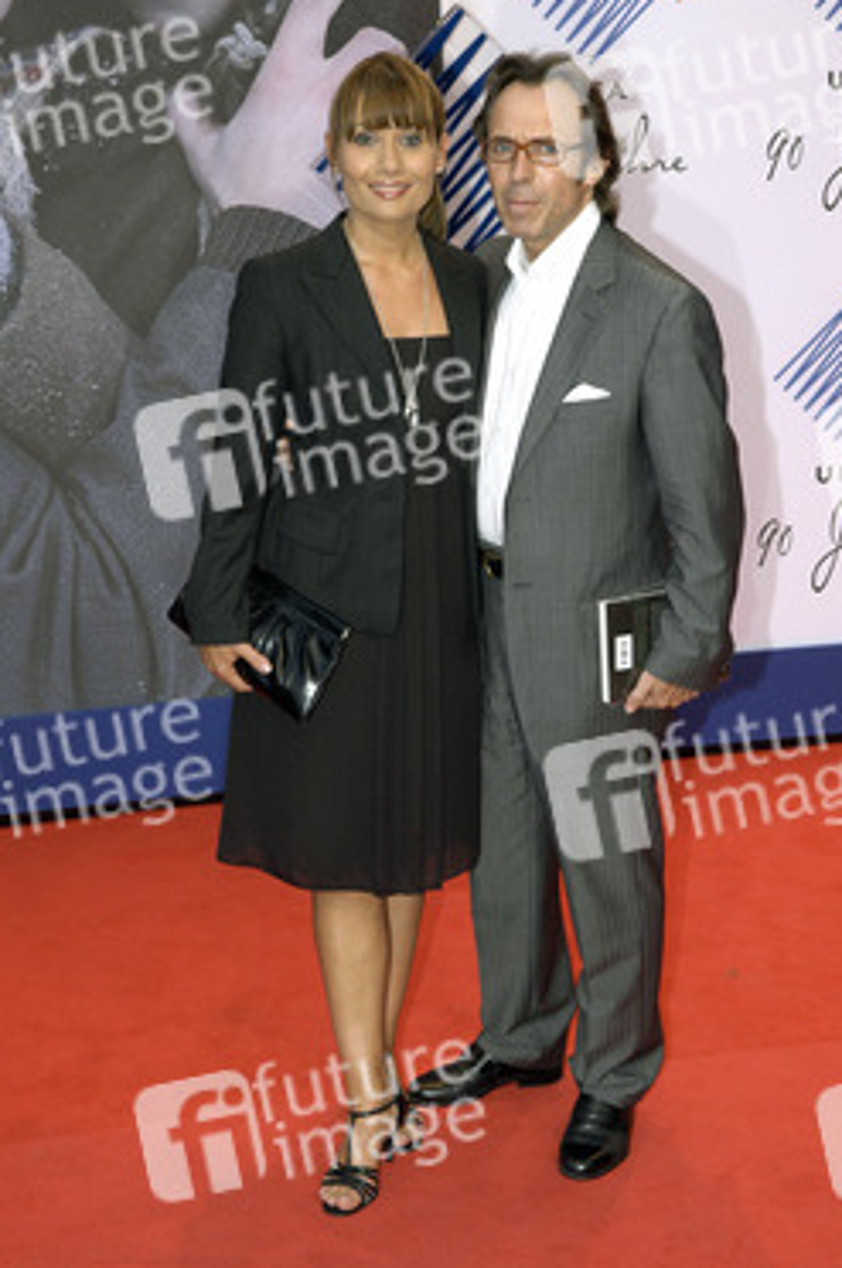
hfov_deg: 19.1
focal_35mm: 71
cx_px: 409
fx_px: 2498
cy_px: 610
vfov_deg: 28.5
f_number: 6.3
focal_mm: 44
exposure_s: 1/100
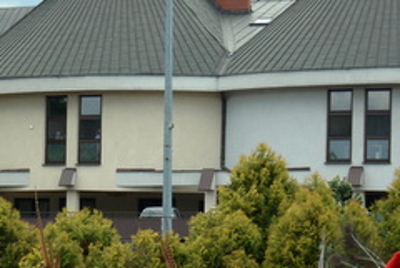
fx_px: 1625
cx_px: -15
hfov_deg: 13.8
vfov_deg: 9.2
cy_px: 377
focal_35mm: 146
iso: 400
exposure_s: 1/1250
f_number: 4.5
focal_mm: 26
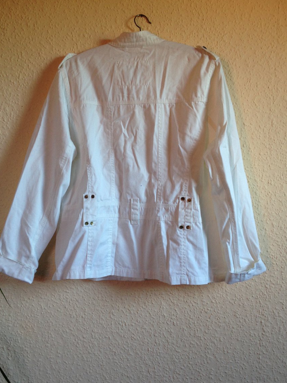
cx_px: 127
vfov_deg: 45.7
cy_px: 206
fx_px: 453
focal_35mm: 41
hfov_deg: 35.1
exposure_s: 1/30
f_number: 2.4
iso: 50
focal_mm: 4.28
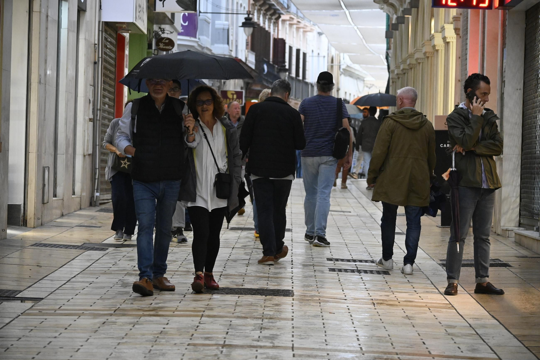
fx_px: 2204
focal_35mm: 147
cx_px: 270
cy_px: 180
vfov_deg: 9.3
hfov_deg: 14.0
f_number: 5
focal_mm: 98
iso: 4000
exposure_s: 1/320
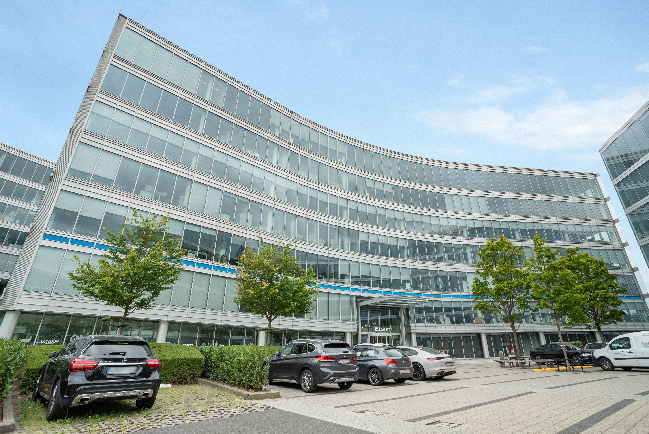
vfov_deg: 70.5
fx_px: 307
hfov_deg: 93.2
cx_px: 324
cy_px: 217
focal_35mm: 17
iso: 250
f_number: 11
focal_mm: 17
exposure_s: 1/250
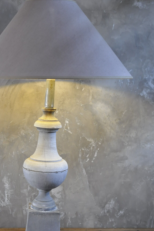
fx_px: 417
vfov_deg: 31.0
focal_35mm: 65
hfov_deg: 20.9
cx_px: 72
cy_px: 117
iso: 800
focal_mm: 40
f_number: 3.5
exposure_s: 1/50
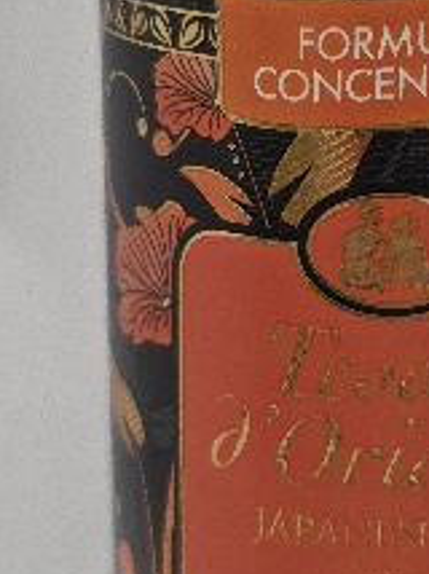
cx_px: 416
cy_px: 225
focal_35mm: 86
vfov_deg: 22.7
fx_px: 1424
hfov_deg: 16.8
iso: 400
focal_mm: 6.3
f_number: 1.7
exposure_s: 1/101
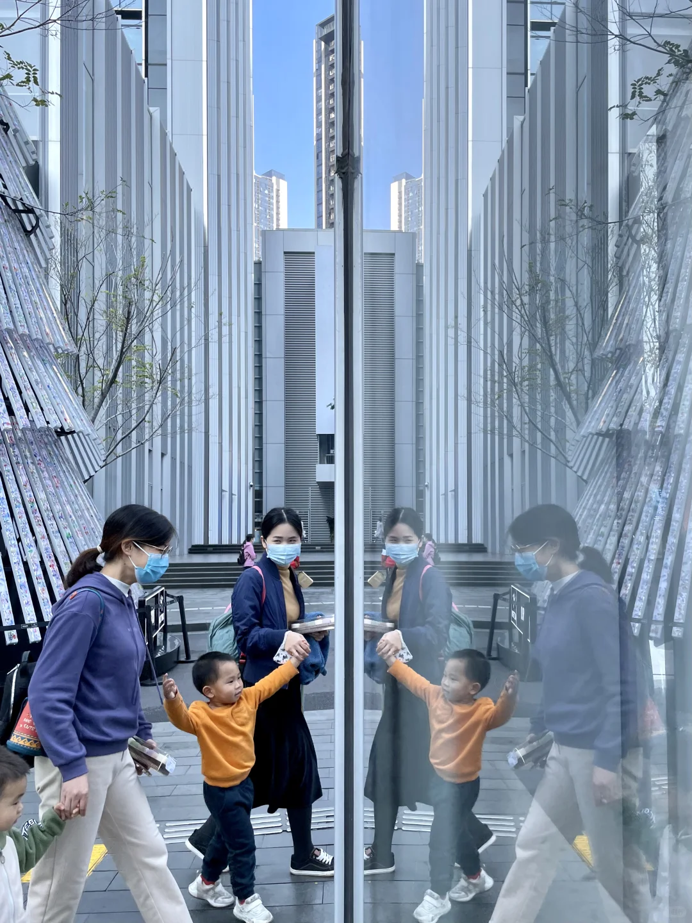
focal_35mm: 26
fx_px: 693
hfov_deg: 53.1
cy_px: 462
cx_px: 346
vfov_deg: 67.3
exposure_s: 1/673
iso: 32
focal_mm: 4.2
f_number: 1.6
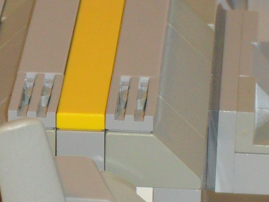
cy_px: 213
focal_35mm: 372
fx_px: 2890
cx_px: 150
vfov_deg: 4.0
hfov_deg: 5.3
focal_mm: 18.9
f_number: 5.8
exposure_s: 1/60
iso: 200
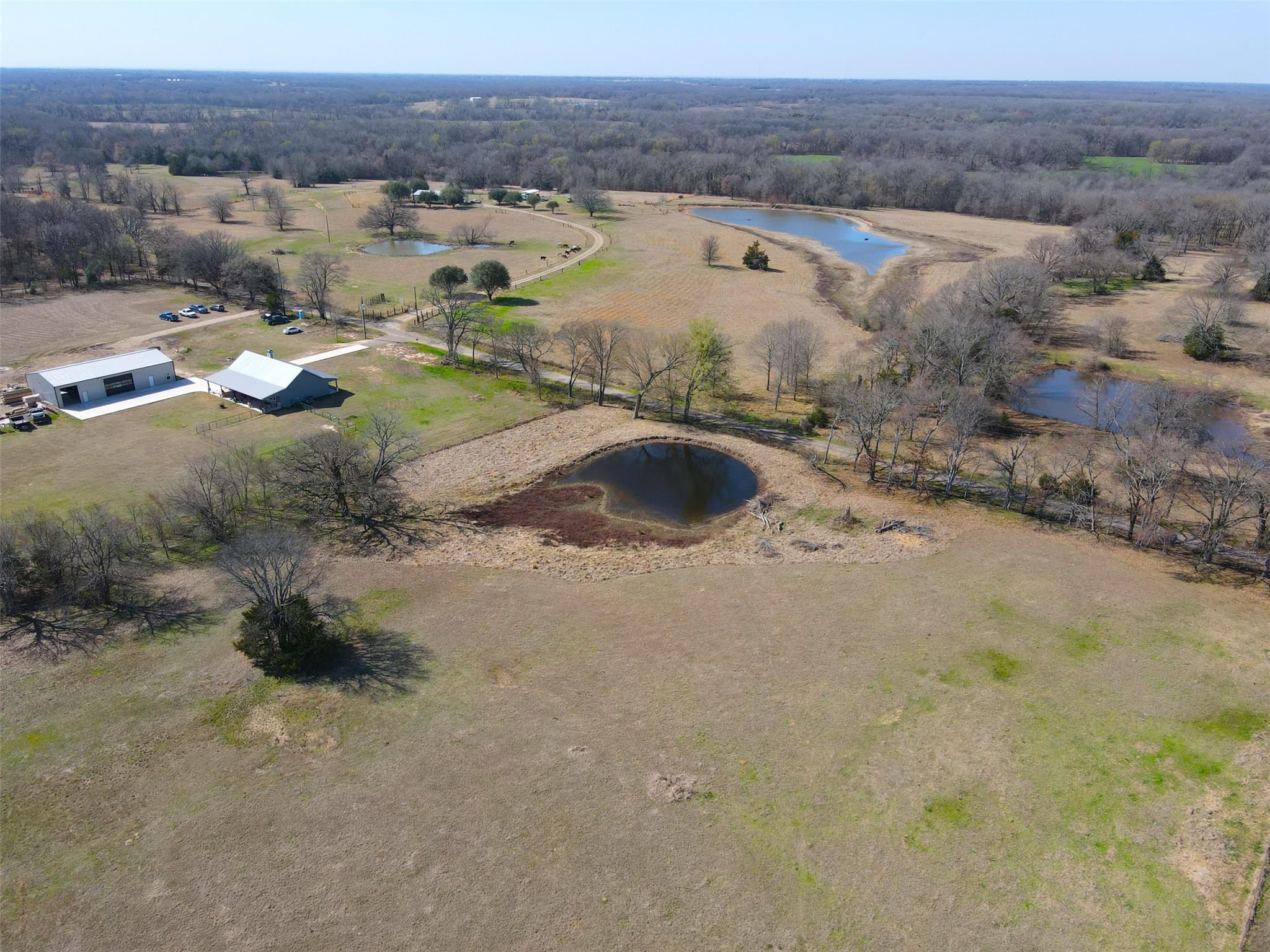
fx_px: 881
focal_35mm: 24
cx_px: 635
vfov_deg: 56.8
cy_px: 476
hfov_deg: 71.6
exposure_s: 1/500
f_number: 2.8
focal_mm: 4.5
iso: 100
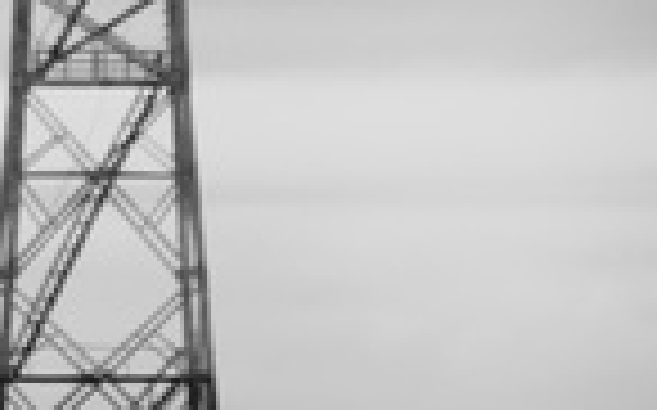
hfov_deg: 2.5
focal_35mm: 836
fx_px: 14957
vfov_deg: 1.6
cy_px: 2
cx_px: -983
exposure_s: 1/800
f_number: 8
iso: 100
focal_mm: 120
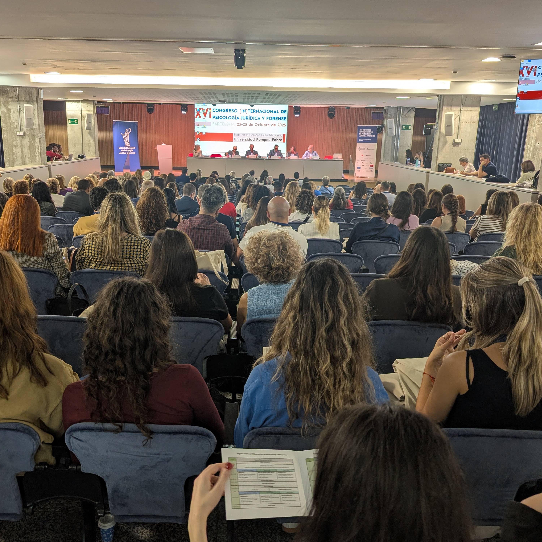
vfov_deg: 55.6
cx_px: 247
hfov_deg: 55.5
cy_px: 275
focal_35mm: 29
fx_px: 514
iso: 37
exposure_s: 1/25
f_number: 1.68
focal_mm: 6.9
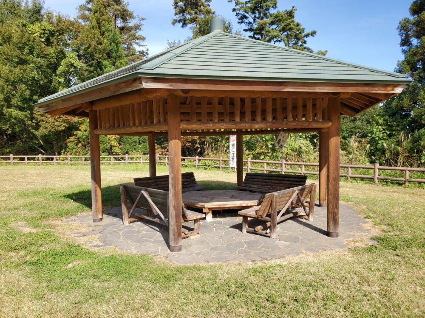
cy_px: 159
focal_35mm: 26
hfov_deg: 67.3
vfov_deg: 53.1
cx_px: 212
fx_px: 319
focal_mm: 4.3
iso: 50
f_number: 2.4
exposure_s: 1/654
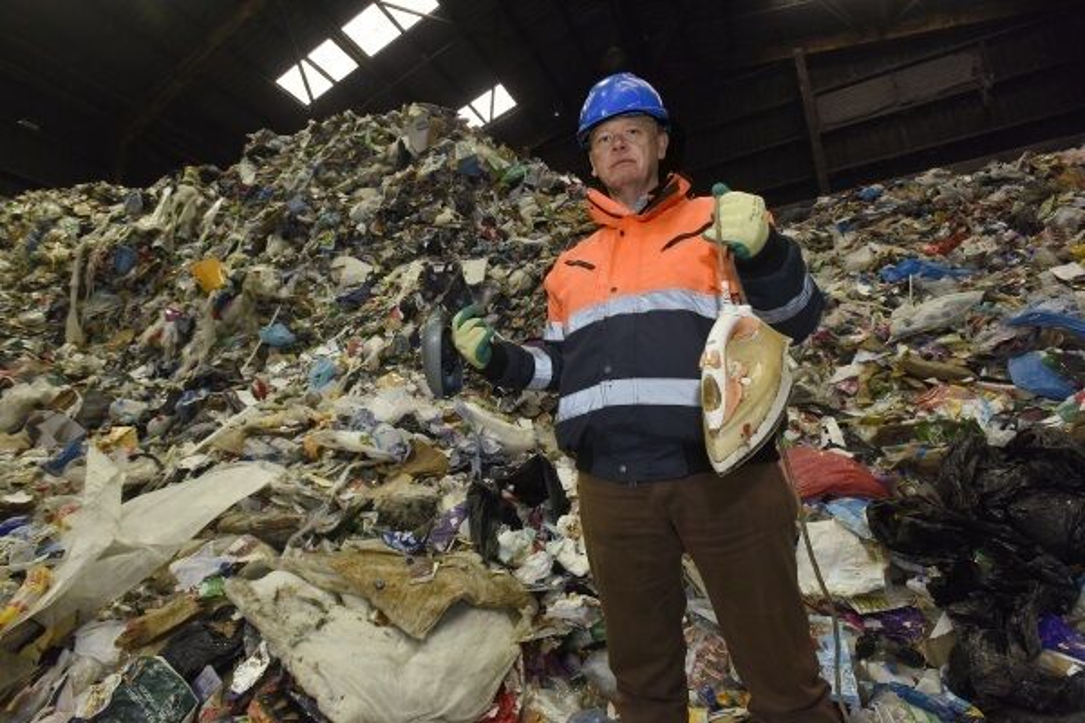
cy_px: 362
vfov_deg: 70.4
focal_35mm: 17
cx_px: 542
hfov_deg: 93.3
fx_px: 512
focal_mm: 17
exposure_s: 1/20
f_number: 5
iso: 1250
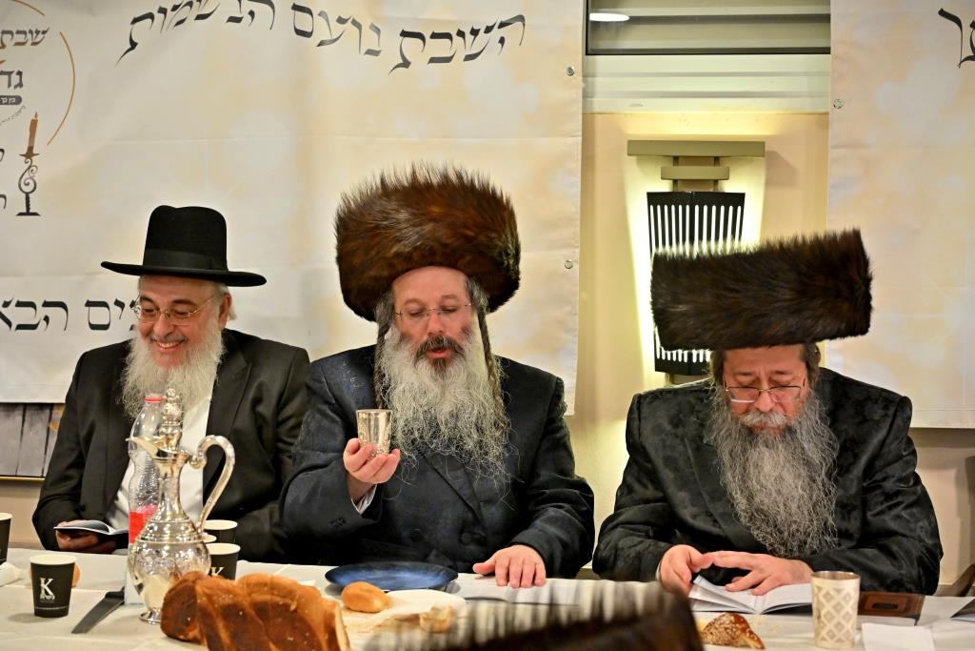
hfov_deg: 31.9
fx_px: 1706
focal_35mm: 63
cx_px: 488
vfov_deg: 21.6
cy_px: 326
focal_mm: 63
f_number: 4
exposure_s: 1/200
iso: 2000
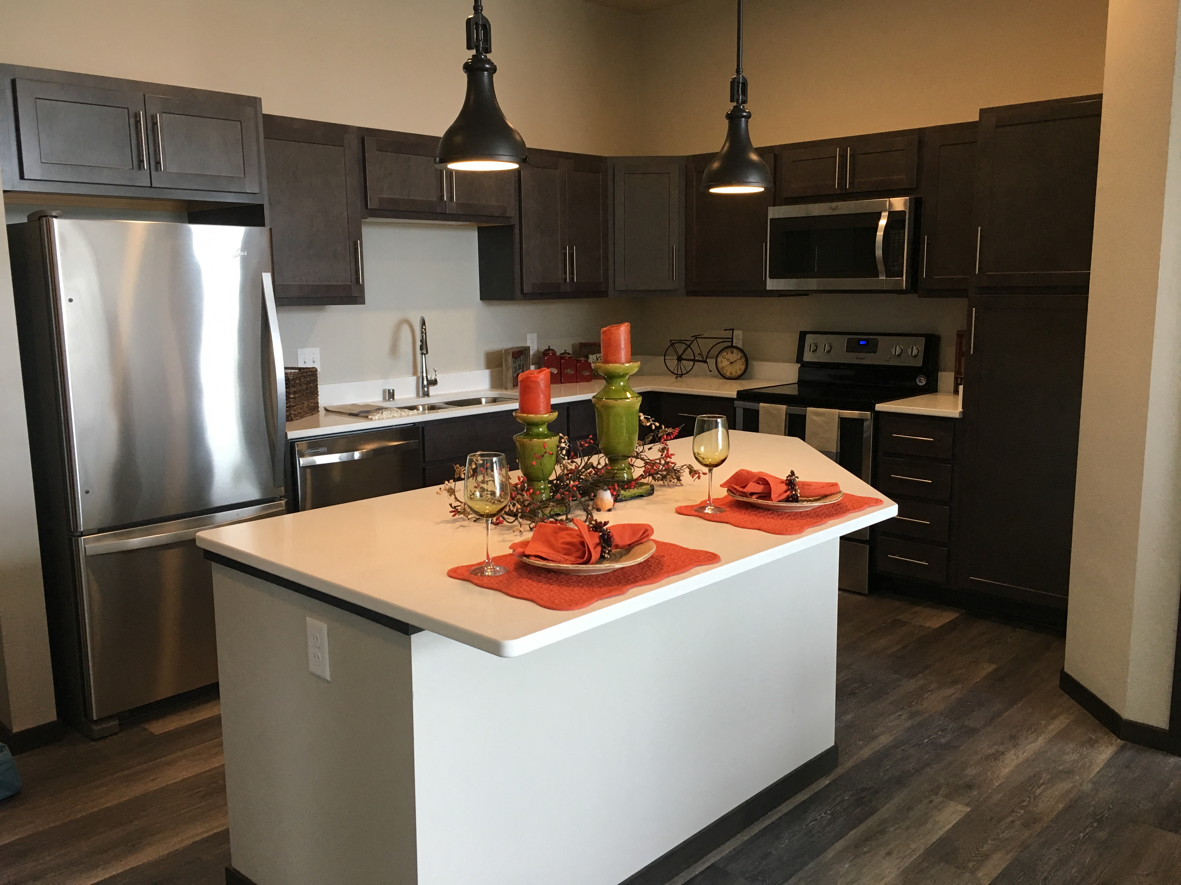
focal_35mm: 29
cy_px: 442
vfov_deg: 48.2
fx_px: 989
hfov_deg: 61.7
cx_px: 590
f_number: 2.2
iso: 40
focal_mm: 4.15
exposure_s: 1/30
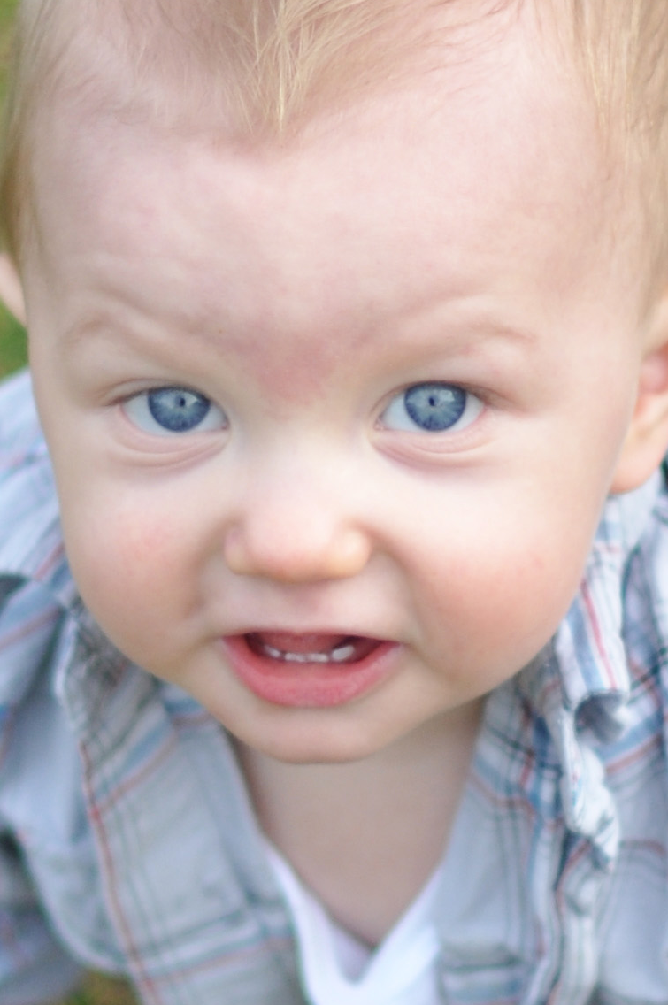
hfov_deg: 4.8
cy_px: 610
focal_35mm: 283
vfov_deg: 7.3
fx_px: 7893
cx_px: 360
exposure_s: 1/3200
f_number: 1.4
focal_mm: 50
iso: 200
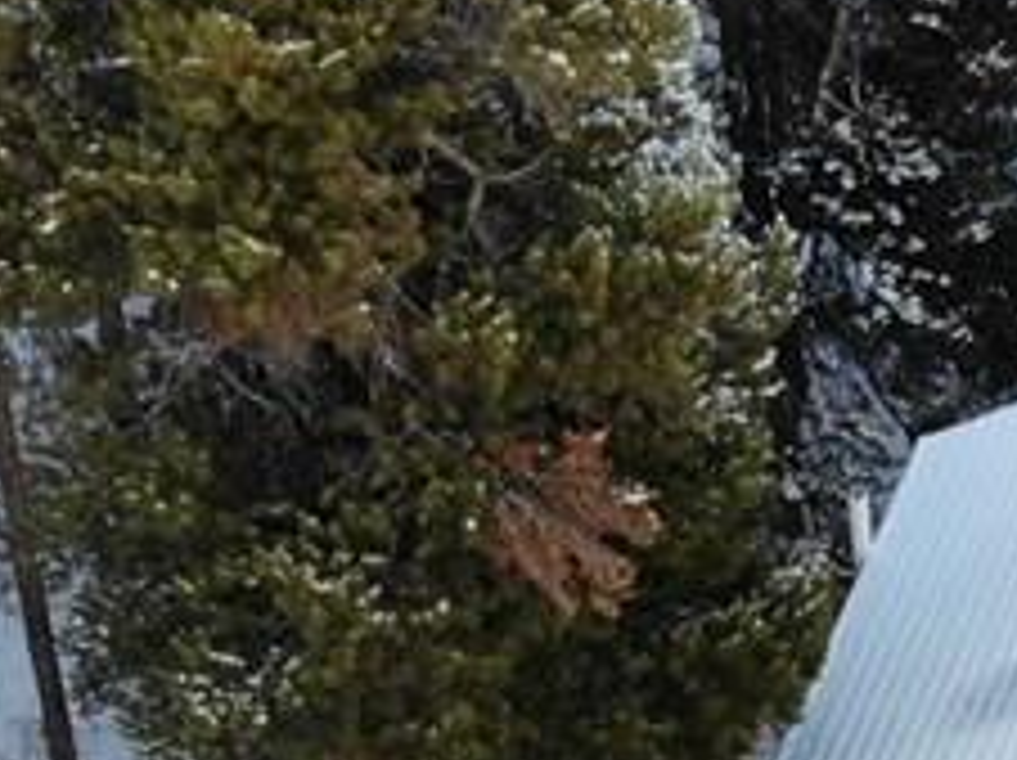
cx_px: 1476
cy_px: 1549
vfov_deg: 8.3
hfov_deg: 11.2
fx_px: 4989
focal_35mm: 170
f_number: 2.8
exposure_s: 1/82.1
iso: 100
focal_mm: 4.5
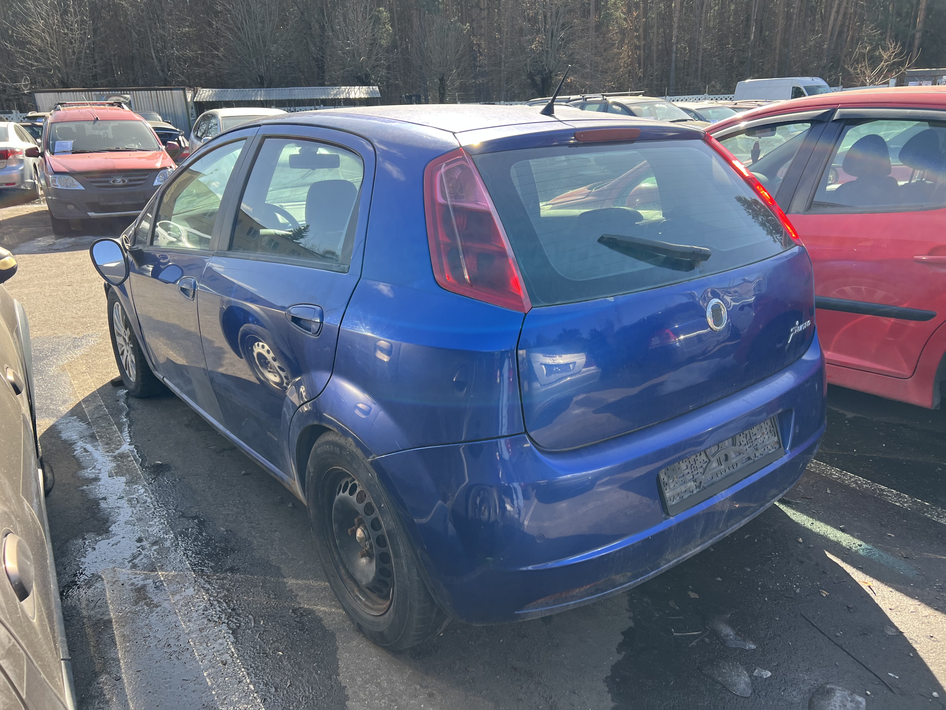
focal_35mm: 26
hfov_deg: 67.3
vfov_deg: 53.1
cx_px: 473
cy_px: 355
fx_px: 711
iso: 50
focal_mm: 5.7
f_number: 1.5
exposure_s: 1/635
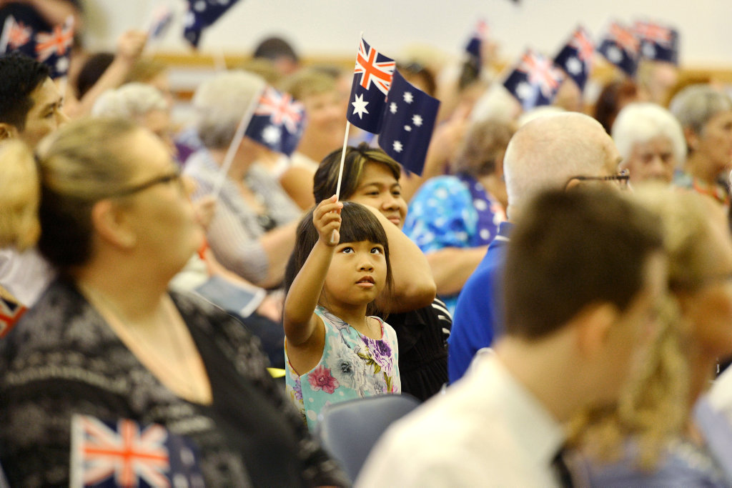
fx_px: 4067
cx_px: 366
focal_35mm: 200
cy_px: 244
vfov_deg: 6.9
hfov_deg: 10.3
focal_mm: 200
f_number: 2.8
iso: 1250
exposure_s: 1/125
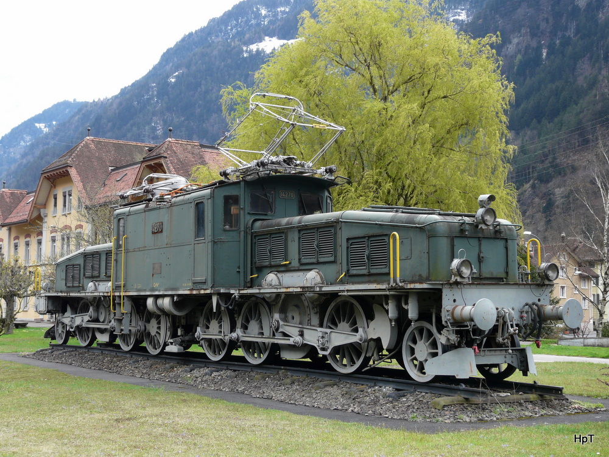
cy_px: 228
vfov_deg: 28.0
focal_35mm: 52
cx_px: 304
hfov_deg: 36.8
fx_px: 915
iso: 100
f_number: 4
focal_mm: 8.5
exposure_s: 1/200
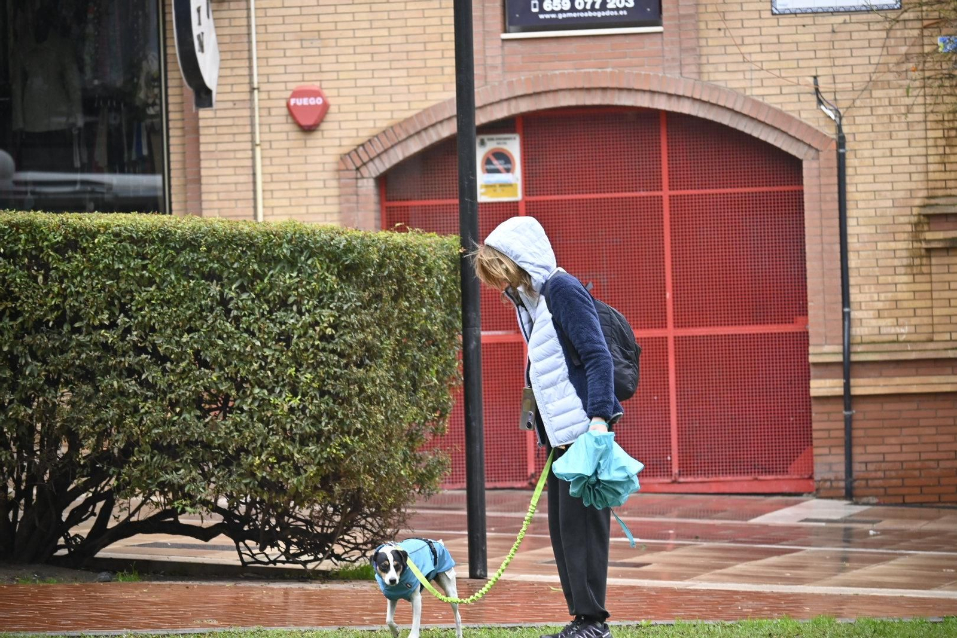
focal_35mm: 218
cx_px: 478
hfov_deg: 9.5
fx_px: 5782
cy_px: 319
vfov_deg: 6.3
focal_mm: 145
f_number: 5.3
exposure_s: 1/160
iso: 800
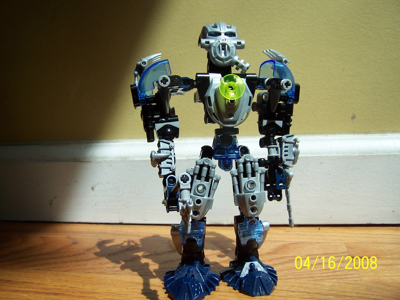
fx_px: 439
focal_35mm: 38
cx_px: 200
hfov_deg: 49.0
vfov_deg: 37.7
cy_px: 150
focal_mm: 6.3
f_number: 2.8
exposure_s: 1/350
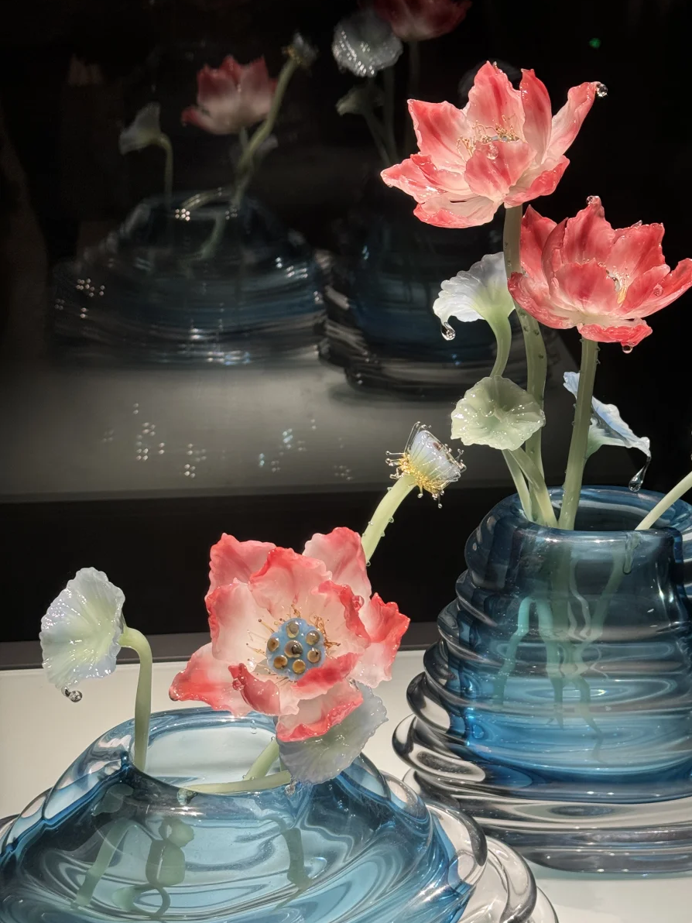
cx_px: 417
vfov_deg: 33.2
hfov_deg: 25.2
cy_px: 521
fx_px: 1546
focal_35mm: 58
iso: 125
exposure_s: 1/60
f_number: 1.78
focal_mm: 6.76
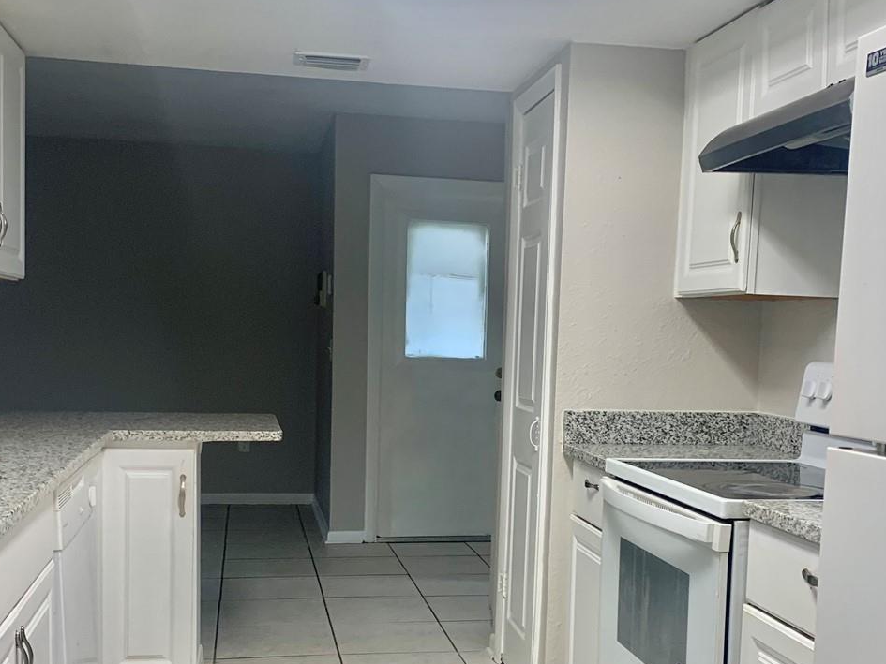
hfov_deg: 42.9
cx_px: 472
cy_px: 445
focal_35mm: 44
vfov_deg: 32.6
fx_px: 1126
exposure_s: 1/120
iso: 80
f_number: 1.8
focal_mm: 4.25
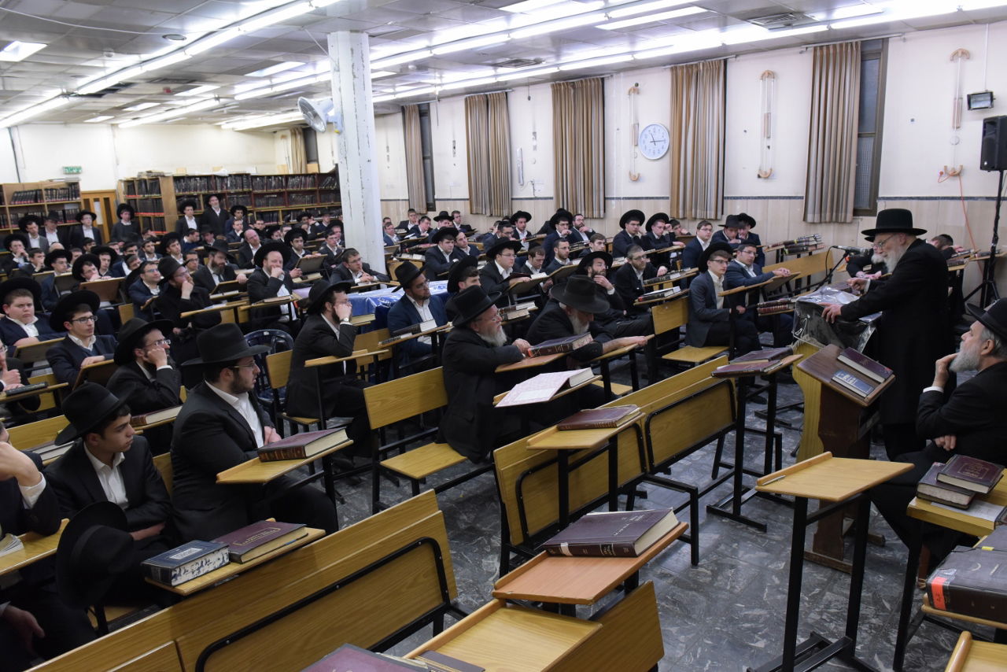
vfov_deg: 53.2
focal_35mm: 24
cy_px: 336
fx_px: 671
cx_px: 504
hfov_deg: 73.7
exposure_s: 1/160
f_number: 6.3
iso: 3200
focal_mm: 24
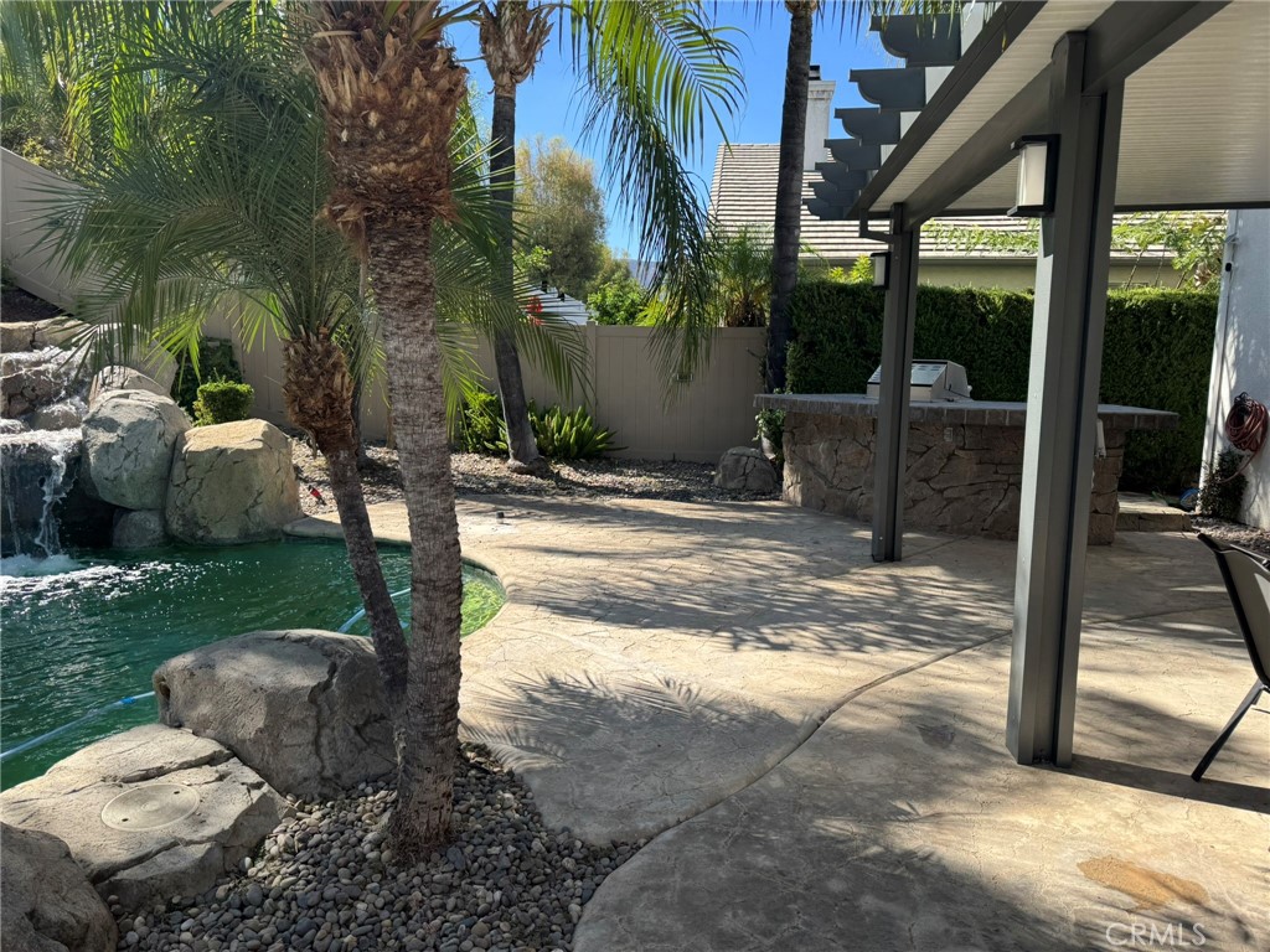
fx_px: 881
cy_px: 476
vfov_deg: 56.8
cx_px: 635
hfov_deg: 71.6
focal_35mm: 24
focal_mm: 6.76
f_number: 1.78
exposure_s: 1/1818
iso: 80
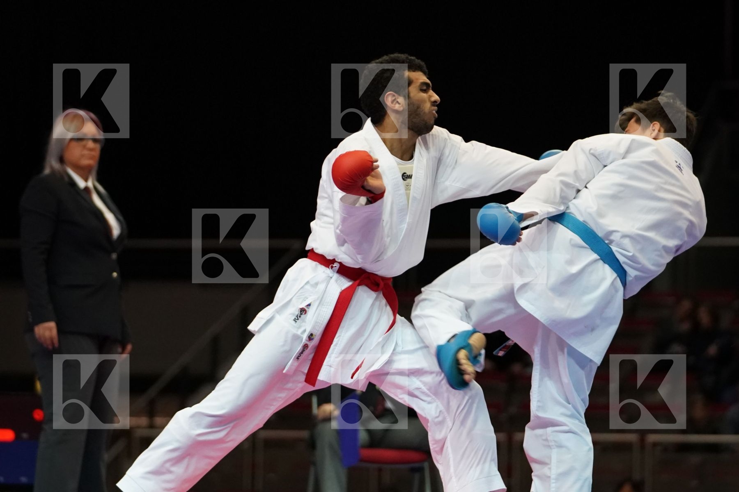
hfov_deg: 11.7
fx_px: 3592
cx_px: 370
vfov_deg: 7.8
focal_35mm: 175
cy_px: 246
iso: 4000
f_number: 2.8
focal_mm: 117
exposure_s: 1/1000
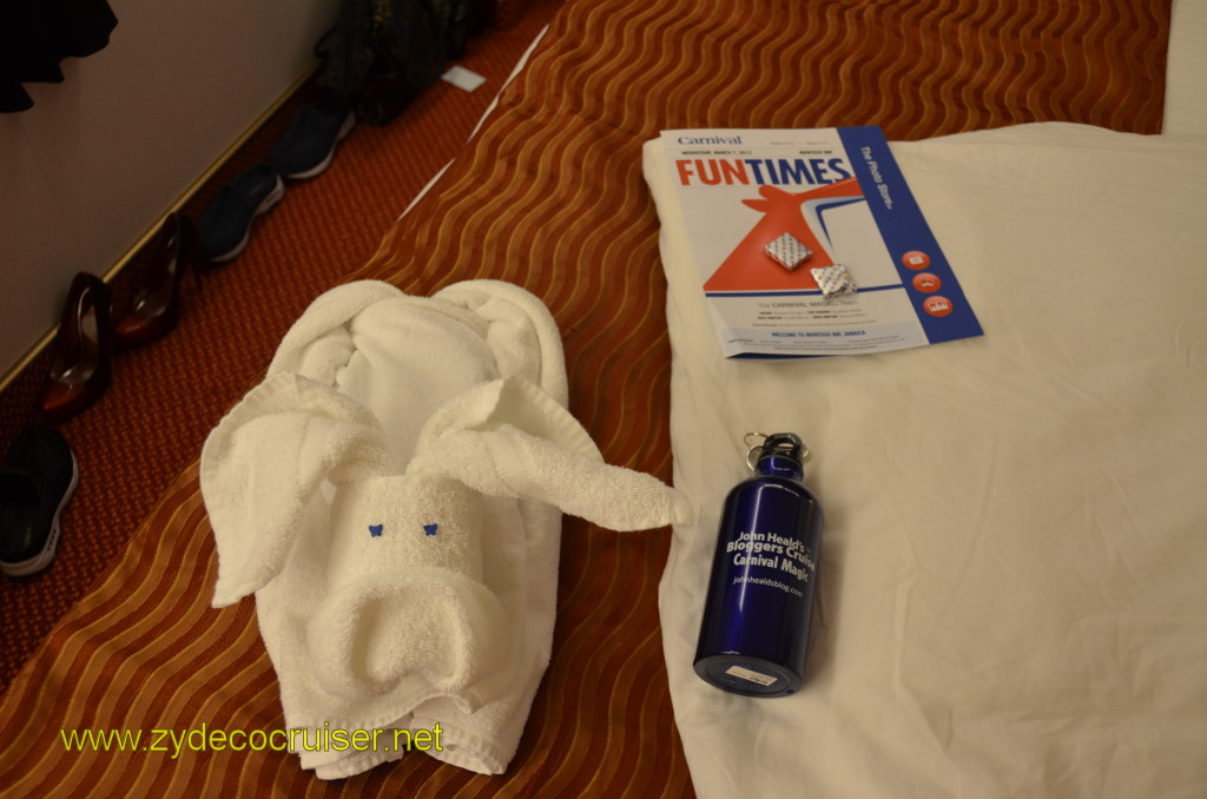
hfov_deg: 57.3
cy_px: 400
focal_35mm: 33
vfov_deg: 39.8
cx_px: 604
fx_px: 1104
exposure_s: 1/60
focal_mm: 22
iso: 450
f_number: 4
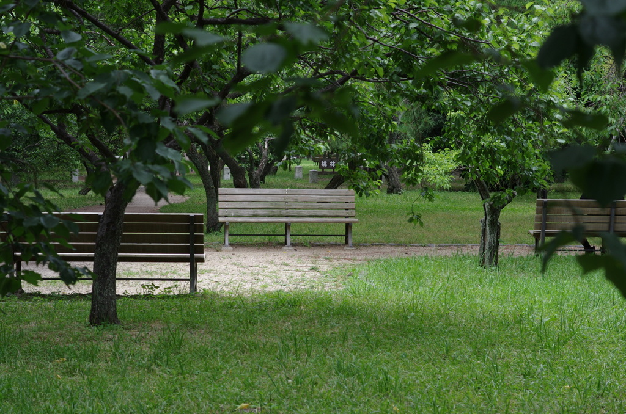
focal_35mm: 105
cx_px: 313
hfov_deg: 19.5
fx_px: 1822
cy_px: 207
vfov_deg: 13.0
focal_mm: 70
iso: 200
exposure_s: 1/125
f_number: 6.3
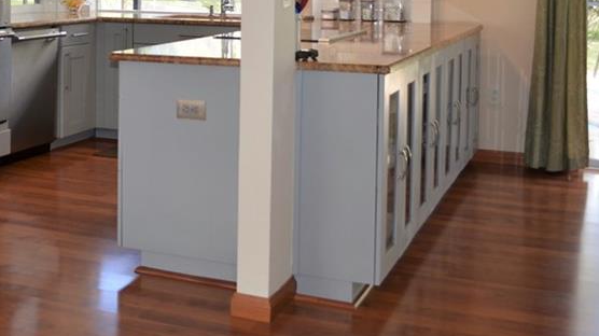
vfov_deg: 22.0
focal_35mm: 52
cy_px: -18
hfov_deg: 38.7
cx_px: 138
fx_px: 825
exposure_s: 1/125
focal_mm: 18
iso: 360
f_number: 3.5
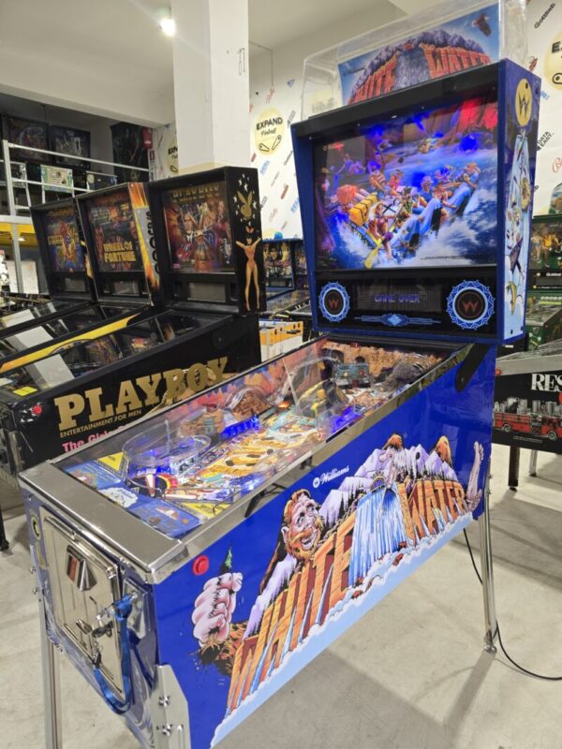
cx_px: 281
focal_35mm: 23
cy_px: 374
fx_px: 498
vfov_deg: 73.9
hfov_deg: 58.9
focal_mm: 6.3
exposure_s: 1/100
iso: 100
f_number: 1.7
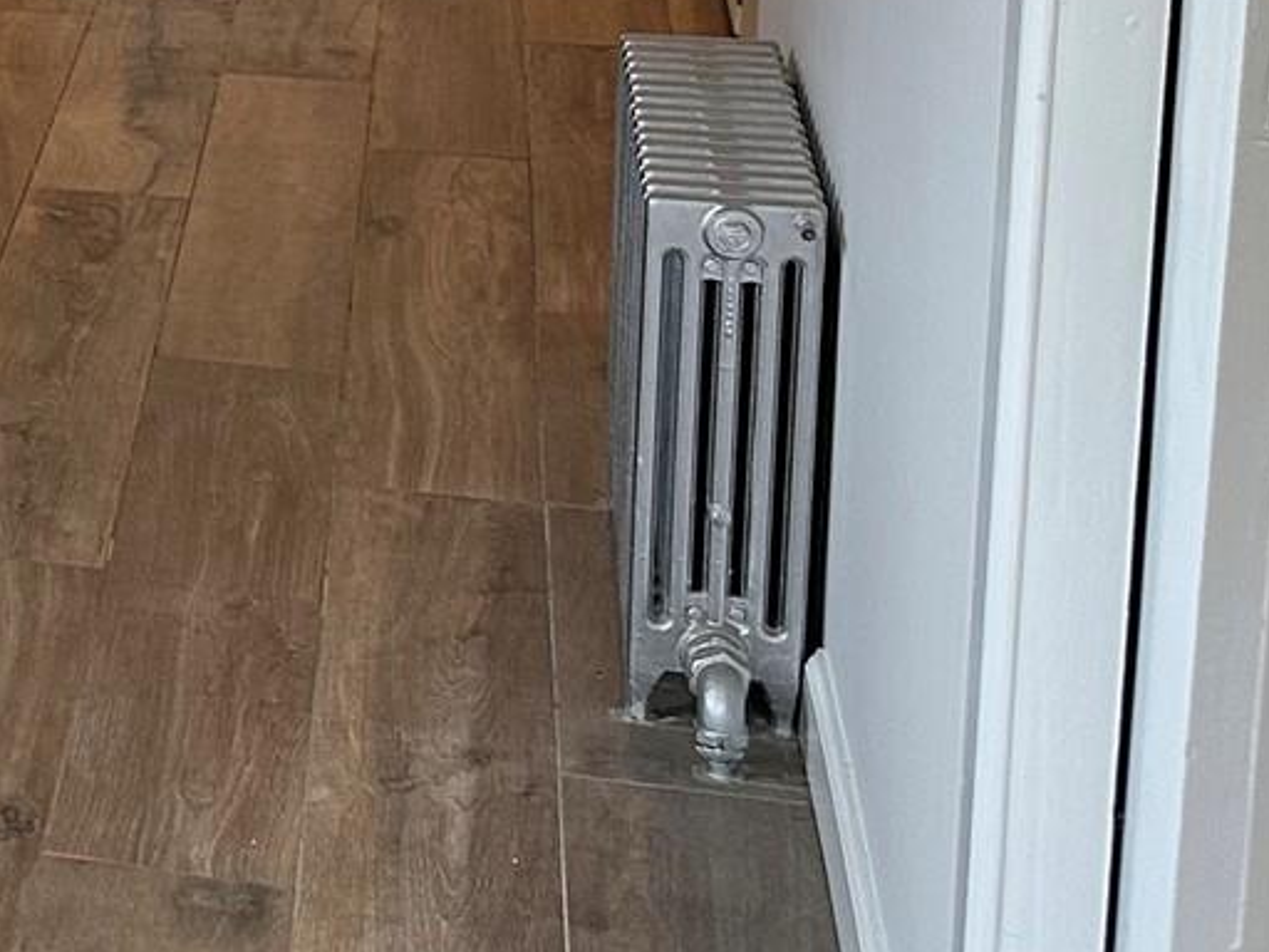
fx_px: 3519
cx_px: -977
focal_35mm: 96
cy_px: -273
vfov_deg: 14.8
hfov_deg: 17.0
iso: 125
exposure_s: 1/120
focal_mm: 6.86
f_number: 1.78
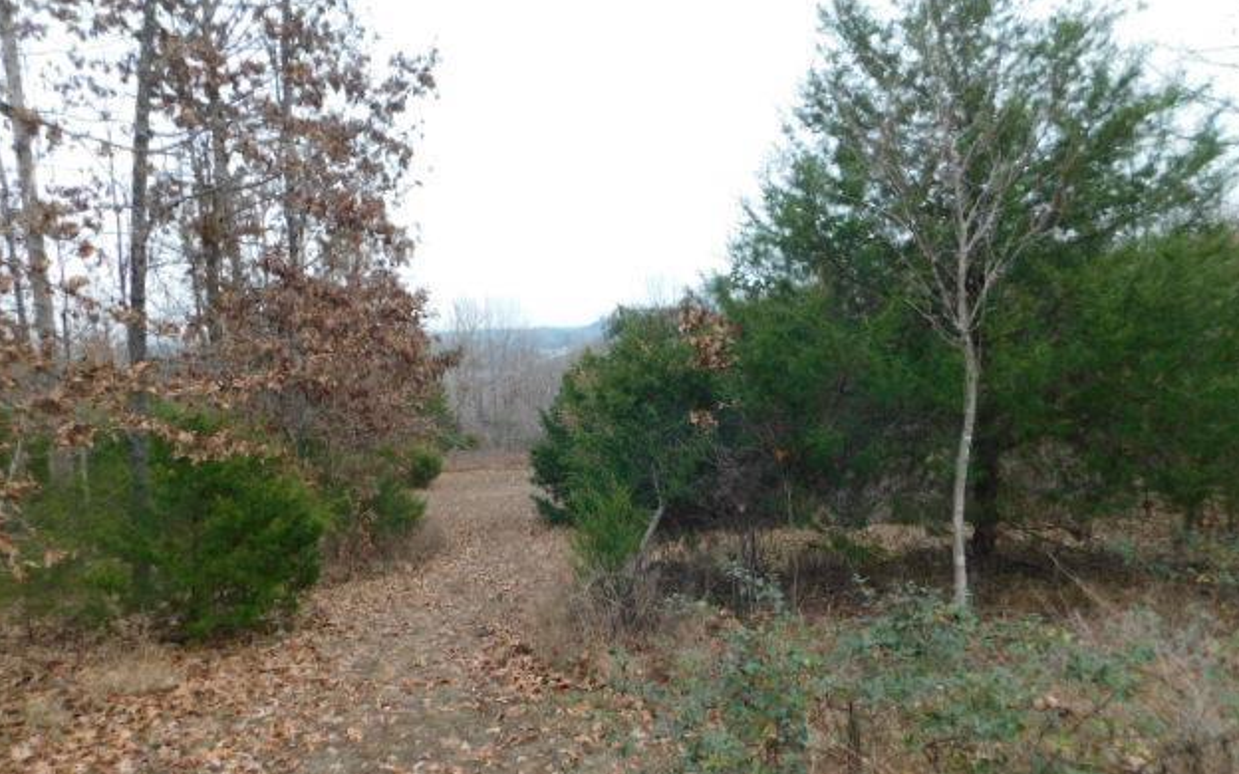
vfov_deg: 49.2
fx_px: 844
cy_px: 425
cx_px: 616
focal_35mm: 25
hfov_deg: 72.5
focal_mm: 4
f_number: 3
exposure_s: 1/250
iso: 125
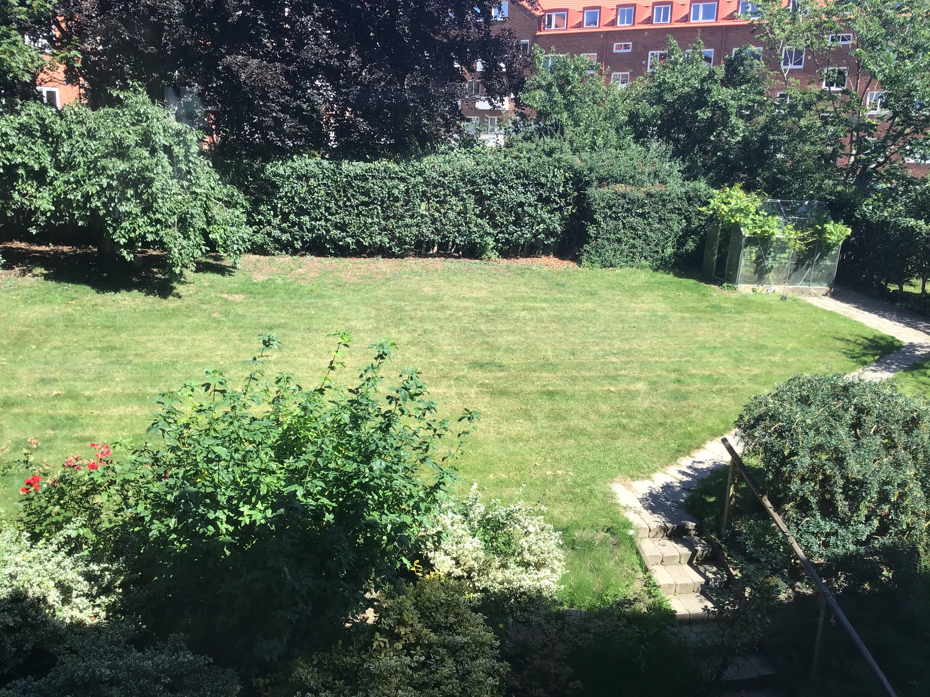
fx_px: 833
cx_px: 465
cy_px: 348
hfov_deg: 58.4
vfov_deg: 45.4
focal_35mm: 31
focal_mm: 3.3
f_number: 2.4
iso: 25
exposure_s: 1/379
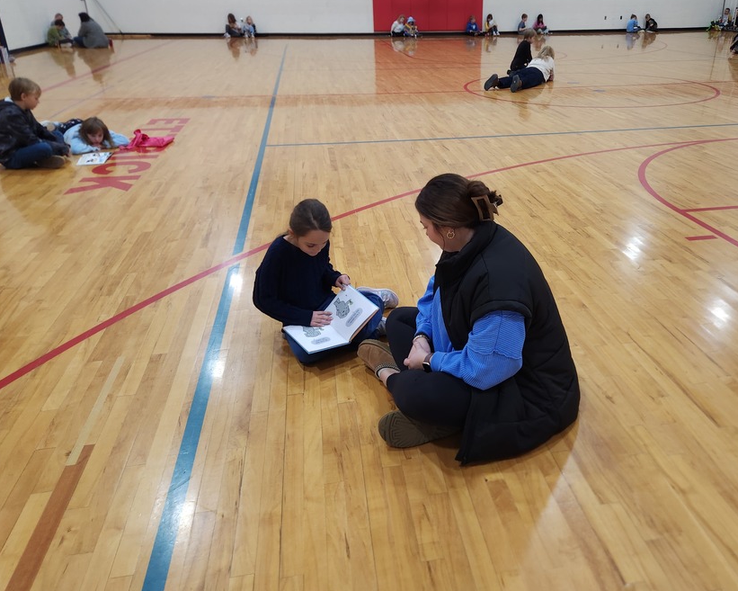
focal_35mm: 28
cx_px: 452
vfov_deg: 51.4
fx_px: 612
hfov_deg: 61.5
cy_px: 253
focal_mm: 5.4
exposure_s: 1/180
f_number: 1.8
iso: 200
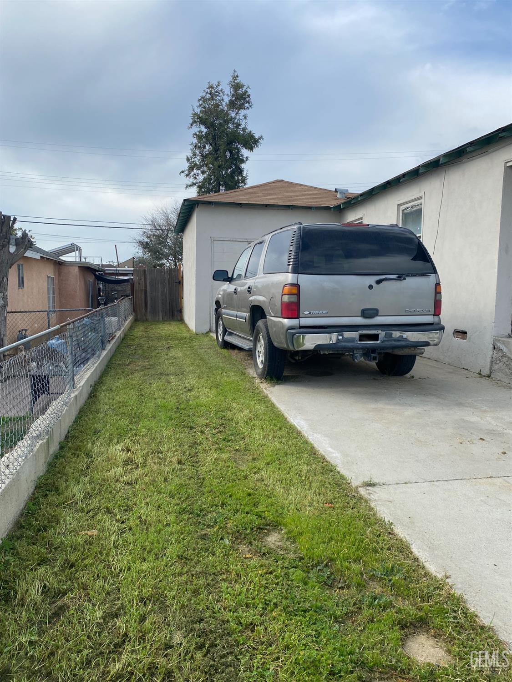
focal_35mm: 26
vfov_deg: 67.3
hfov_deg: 53.1
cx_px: 256
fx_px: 513
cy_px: 341
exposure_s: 1/1996
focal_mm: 4.25
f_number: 1.8
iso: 32
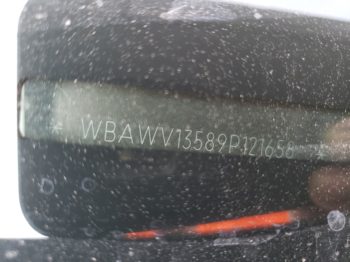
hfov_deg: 67.3
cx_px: 175
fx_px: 263
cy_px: 131
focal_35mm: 26
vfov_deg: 53.1
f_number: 1.5
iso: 83
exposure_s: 1/60.2
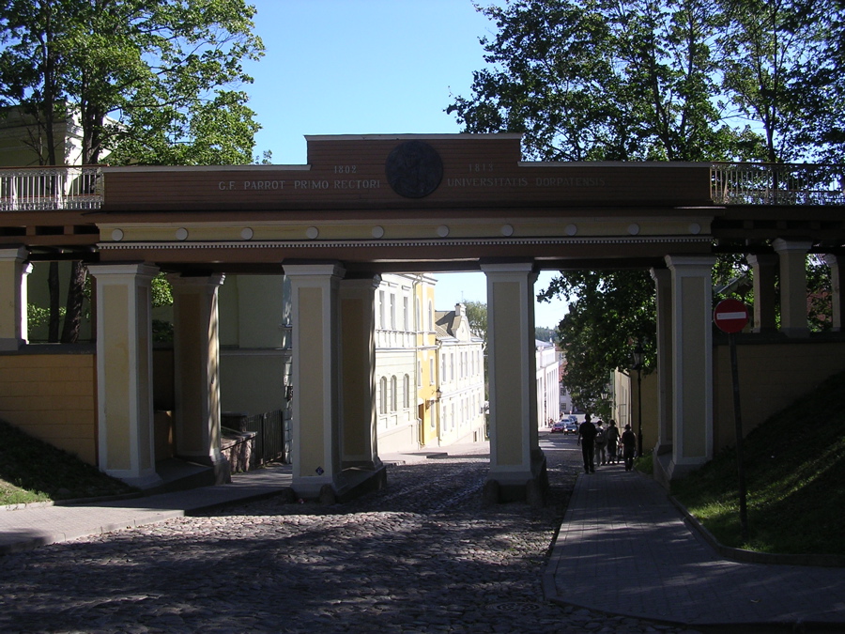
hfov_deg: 49.0
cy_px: 317
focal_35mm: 38
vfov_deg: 37.7
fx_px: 928
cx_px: 422
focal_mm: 5.8
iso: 100
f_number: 2.8
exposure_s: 1/549
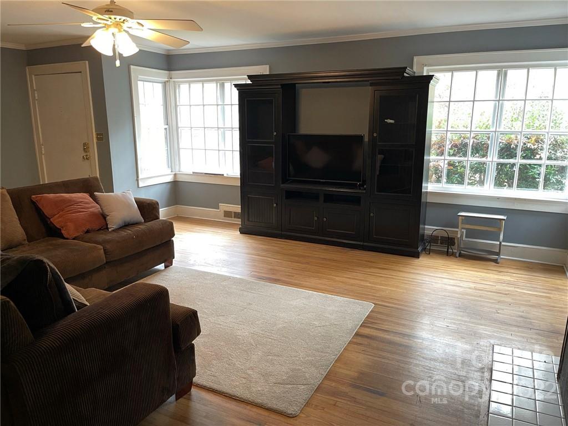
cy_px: 213
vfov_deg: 53.1
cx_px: 284
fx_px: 427
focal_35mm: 26
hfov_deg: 67.3
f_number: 1.6
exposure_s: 1/60
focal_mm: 5.1
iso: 160
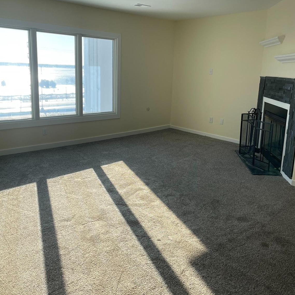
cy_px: 129
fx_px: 289
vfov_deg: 53.9
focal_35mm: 30
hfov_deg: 54.0
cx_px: 149
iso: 32
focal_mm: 5.1
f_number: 1.6
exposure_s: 1/953
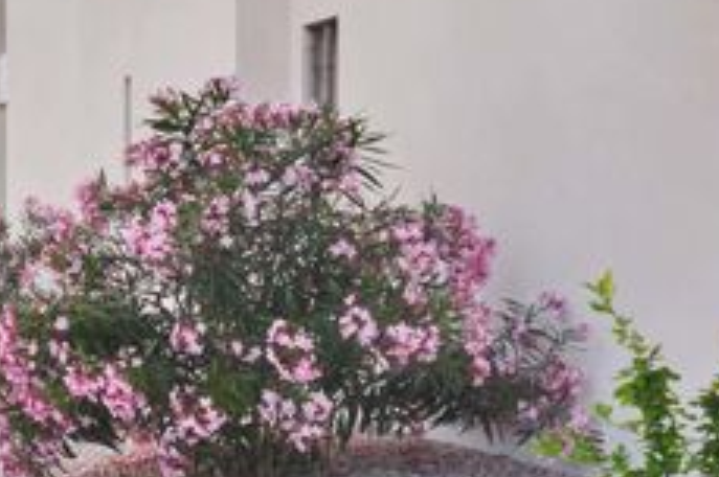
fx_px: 1476
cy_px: 238
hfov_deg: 22.7
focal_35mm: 74
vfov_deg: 18.4
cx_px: -341
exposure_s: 1/450
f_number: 7.1
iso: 250
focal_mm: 15.9
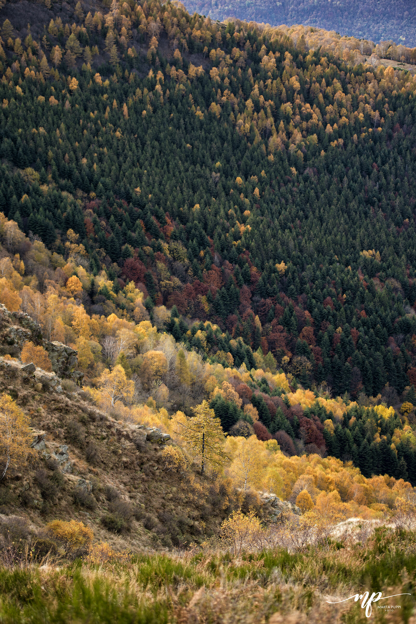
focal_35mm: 70
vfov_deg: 28.8
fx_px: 1213
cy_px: 312
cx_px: 208
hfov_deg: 19.5
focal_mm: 70
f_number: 2.8
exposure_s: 1/320
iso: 100
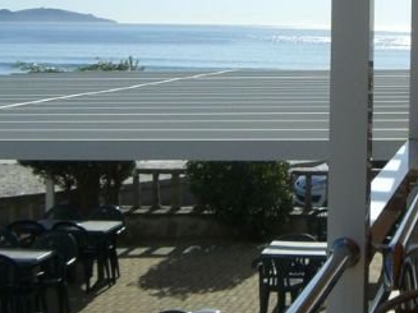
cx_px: 354
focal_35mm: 93
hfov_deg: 20.8
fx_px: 1123
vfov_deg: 15.8
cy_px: 97
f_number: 4.3
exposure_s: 1/1250
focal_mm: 6.2
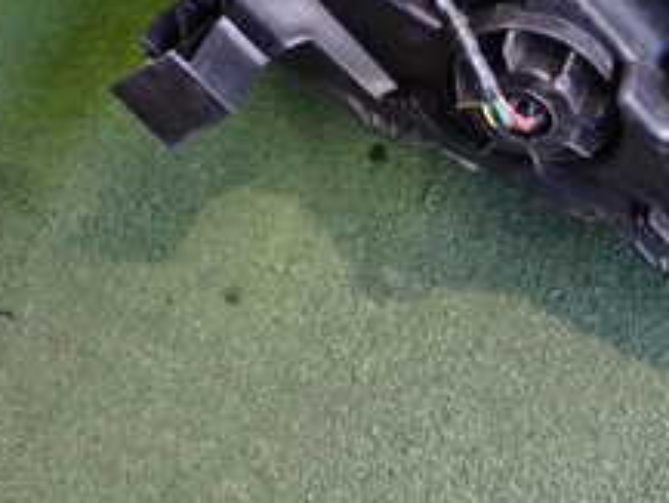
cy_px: -179
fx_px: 1605
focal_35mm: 83
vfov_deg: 16.6
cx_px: 632
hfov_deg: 22.8
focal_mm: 5.4
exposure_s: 1/50
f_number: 2.3
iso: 500
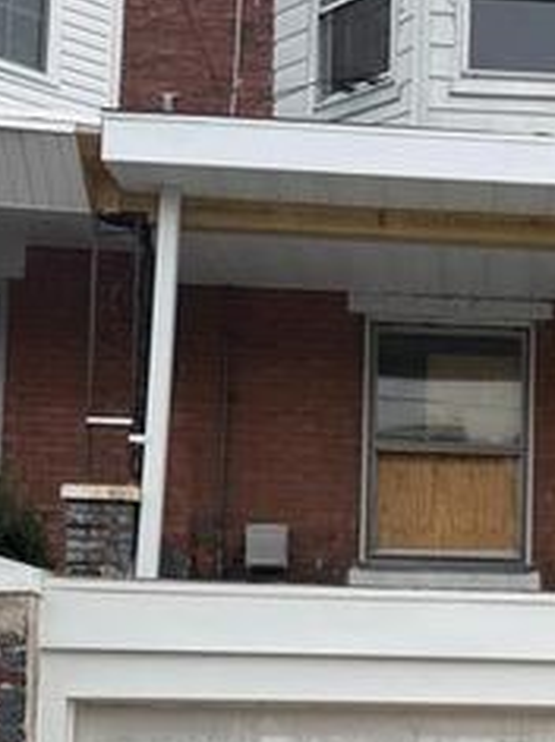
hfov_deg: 20.8
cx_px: 561
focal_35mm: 68
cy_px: 576
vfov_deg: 28.1
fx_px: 1455
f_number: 1.78
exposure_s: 1/1949
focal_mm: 6.76
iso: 80
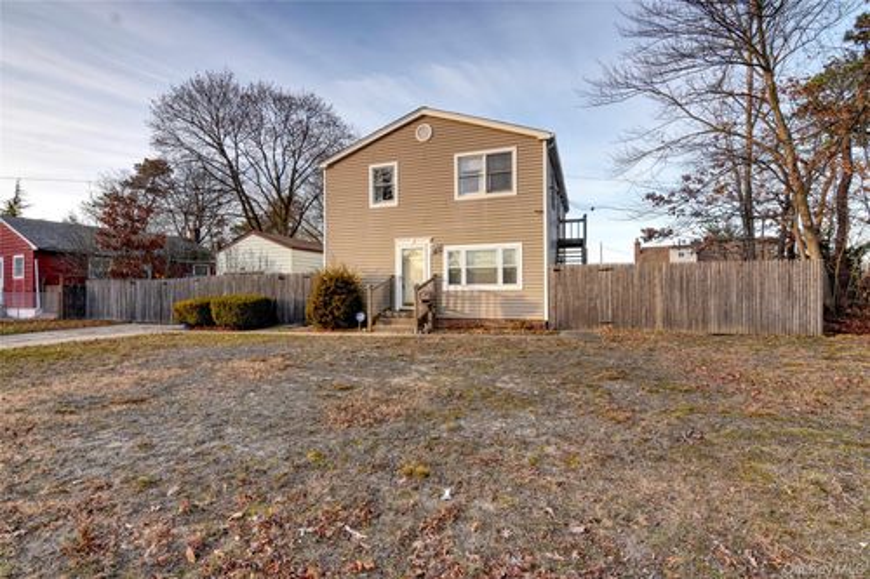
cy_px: 290
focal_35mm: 16
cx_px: 435
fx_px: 399
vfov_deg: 72.0
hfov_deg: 95.0
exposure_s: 1/125
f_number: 9
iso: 320
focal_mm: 11
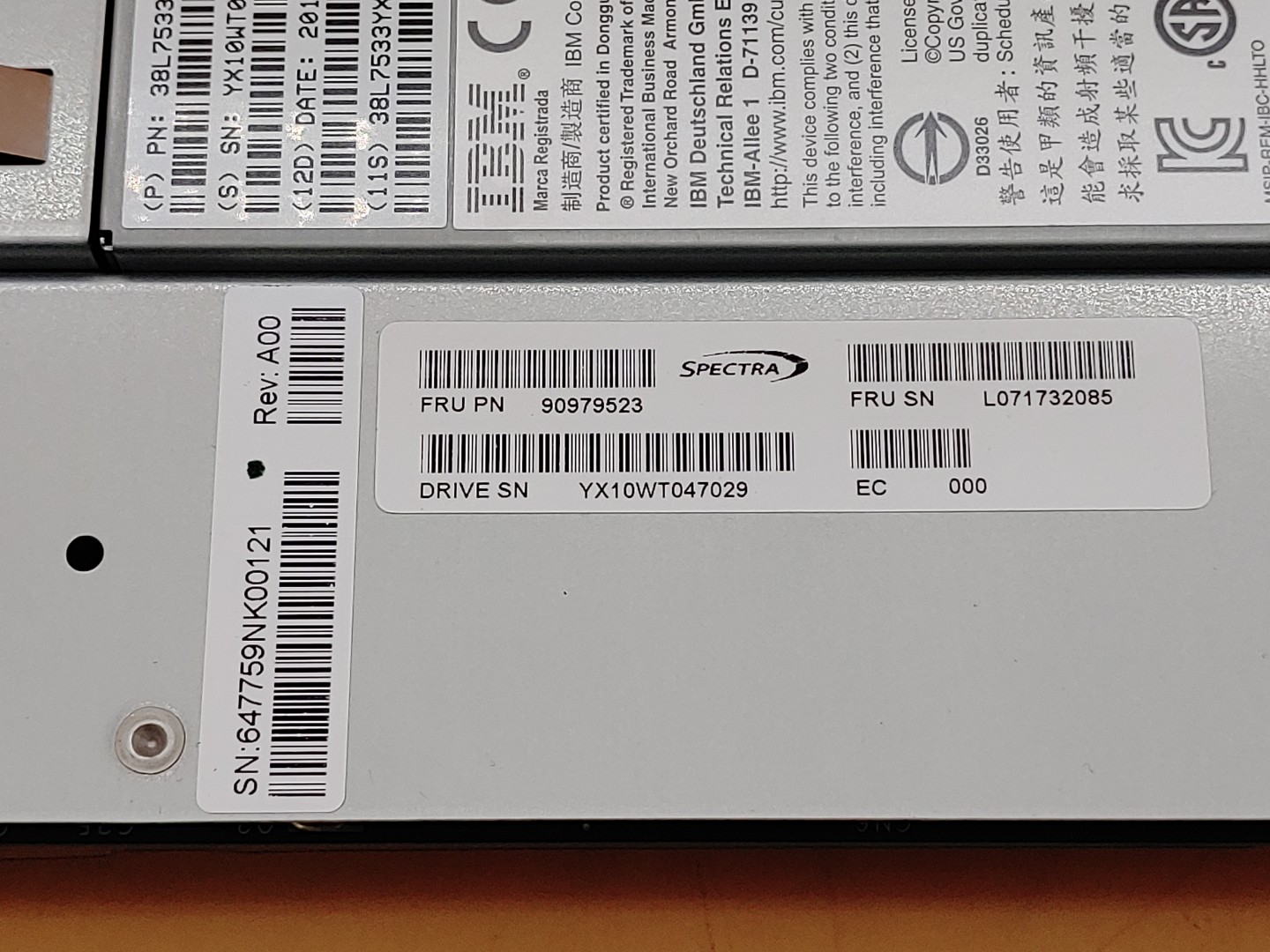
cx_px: 635
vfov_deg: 21.9
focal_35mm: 67
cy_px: 476
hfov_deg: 29.0
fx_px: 2458
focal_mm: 4.36
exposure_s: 1/247
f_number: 1.8
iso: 50
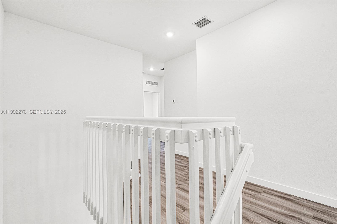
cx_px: 168
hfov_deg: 96.7
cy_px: 112
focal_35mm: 16
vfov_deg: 73.7
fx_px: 150
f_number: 8
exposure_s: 1/30
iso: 640
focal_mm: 16
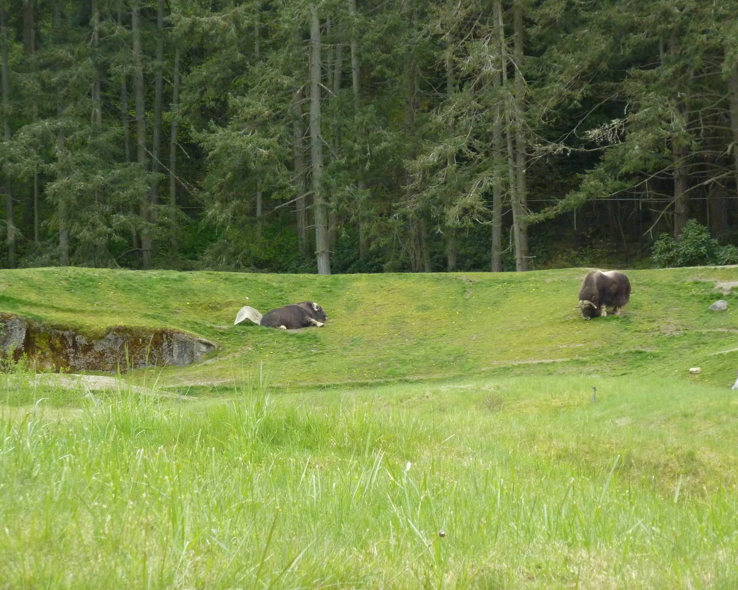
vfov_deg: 10.8
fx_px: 3124
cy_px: 295
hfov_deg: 13.5
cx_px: 377
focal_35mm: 143
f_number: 4.5
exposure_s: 1/500
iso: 400
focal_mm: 22.5
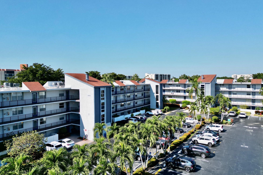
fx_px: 190
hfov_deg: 69.4
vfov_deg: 49.6
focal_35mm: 26
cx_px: 131
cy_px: 86
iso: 150
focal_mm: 6.72
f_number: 1.7
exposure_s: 1/3000
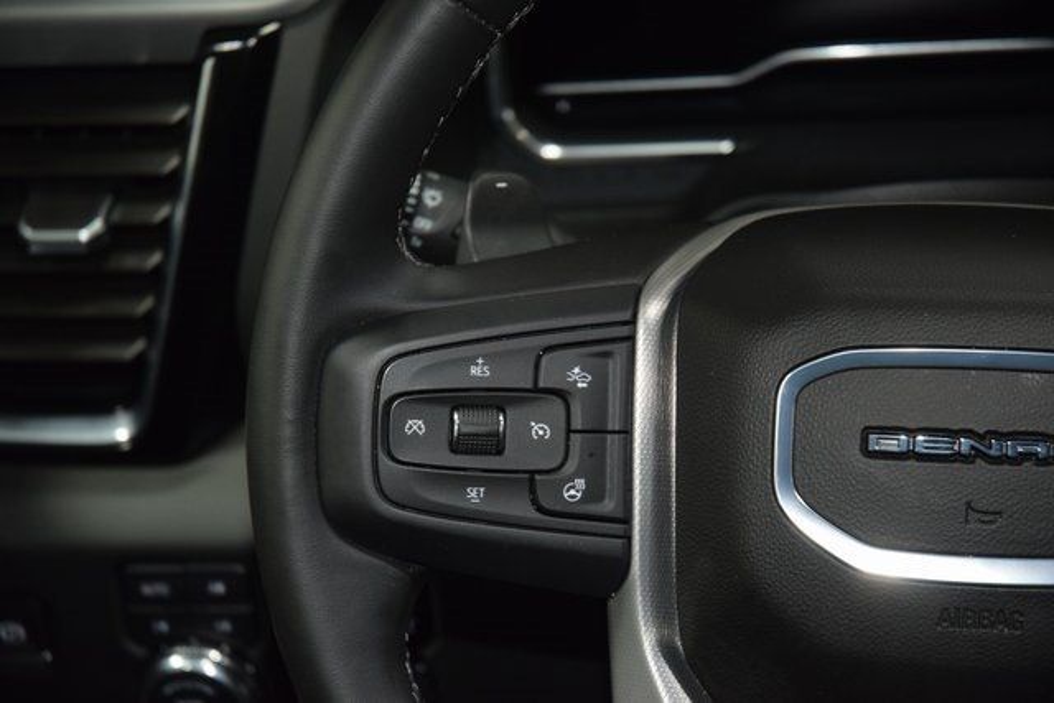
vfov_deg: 13.0
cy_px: 352
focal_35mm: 105
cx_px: 527
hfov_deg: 19.5
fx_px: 3075
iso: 1600
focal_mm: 70
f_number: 4.5
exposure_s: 1/40
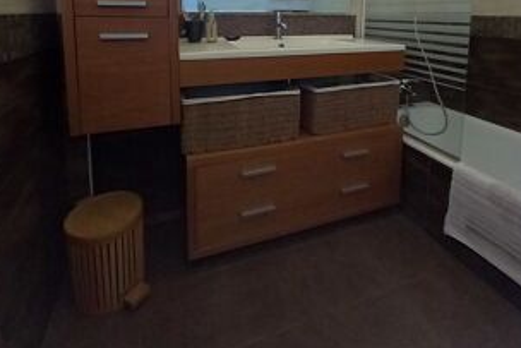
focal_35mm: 19
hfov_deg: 86.9
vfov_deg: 55.7
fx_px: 275
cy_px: 33
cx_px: 262
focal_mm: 1.13
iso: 160
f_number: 2.2
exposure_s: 1/33
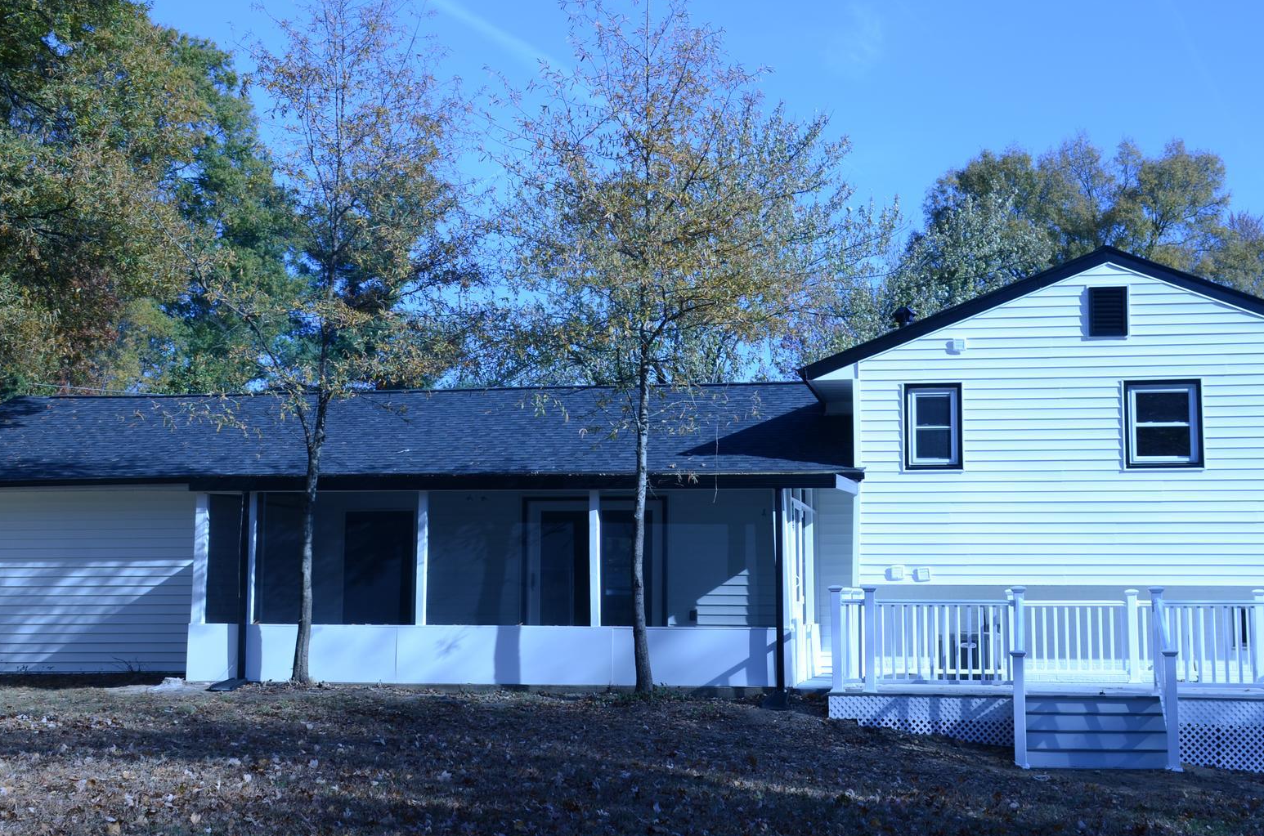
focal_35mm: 54
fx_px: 1880
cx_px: 675
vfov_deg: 25.1
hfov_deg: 37.2
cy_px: 369
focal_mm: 27
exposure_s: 1/250
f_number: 8
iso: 100
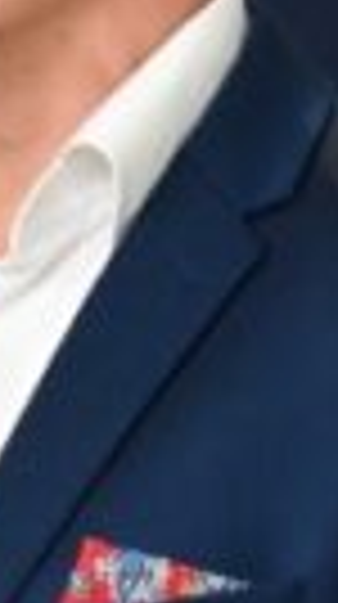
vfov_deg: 3.0
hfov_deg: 1.7
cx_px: -703
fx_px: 11499
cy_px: 556
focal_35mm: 719
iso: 7200
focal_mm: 95
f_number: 6.3
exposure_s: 1/400
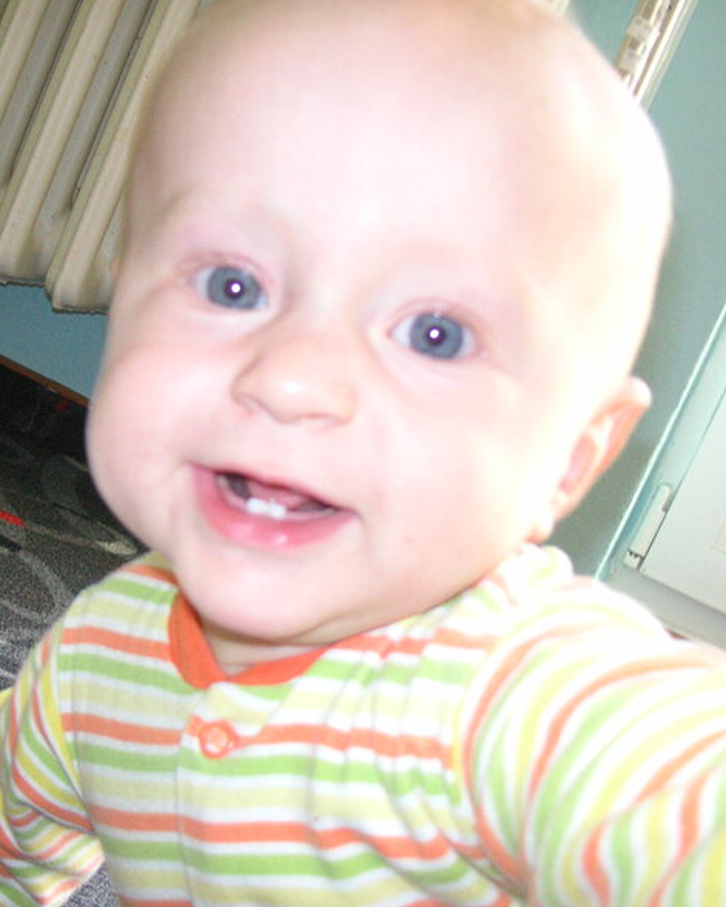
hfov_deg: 30.8
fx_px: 1316
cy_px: 460
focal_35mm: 49
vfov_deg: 38.0
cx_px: 345
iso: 160
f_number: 2.8
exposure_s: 1/45
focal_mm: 6.1
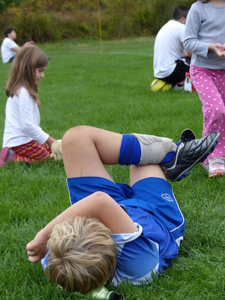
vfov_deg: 18.4
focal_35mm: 107
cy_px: 150
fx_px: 927
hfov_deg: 13.8
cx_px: 112
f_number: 2.8
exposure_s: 1/500
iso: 320
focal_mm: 19.2
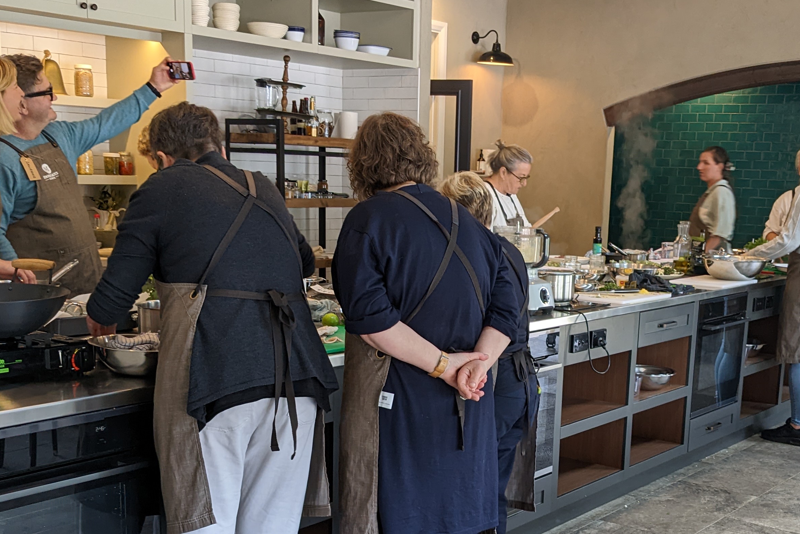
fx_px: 1067
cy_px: 403
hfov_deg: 40.8
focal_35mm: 48
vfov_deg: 27.7
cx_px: 497
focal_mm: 4.38
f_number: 1.73
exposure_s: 1/50
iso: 110
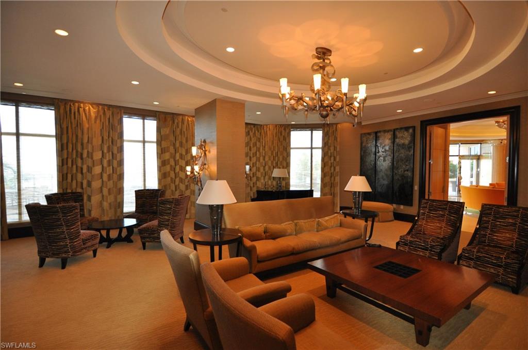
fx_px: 242
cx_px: 264
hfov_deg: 95.1
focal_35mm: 16
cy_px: 175
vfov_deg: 71.9
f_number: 2.8
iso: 800
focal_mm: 11
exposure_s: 1/60
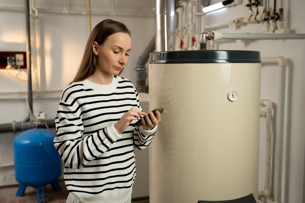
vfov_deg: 34.2
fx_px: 330
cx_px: 152
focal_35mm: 39
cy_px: 102
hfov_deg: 49.6
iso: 160
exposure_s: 1/50
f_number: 3.2
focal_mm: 39
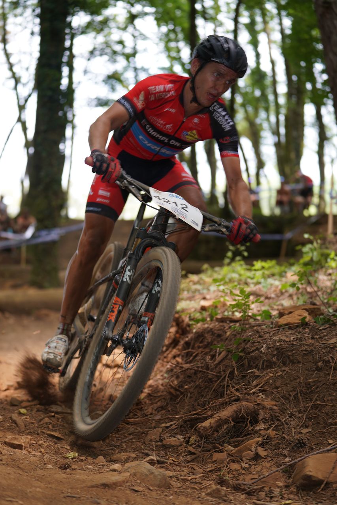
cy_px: 252
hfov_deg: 19.5
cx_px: 168
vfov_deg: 28.8
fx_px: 983
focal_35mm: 70
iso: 100
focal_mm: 70
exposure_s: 1/125
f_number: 2.8
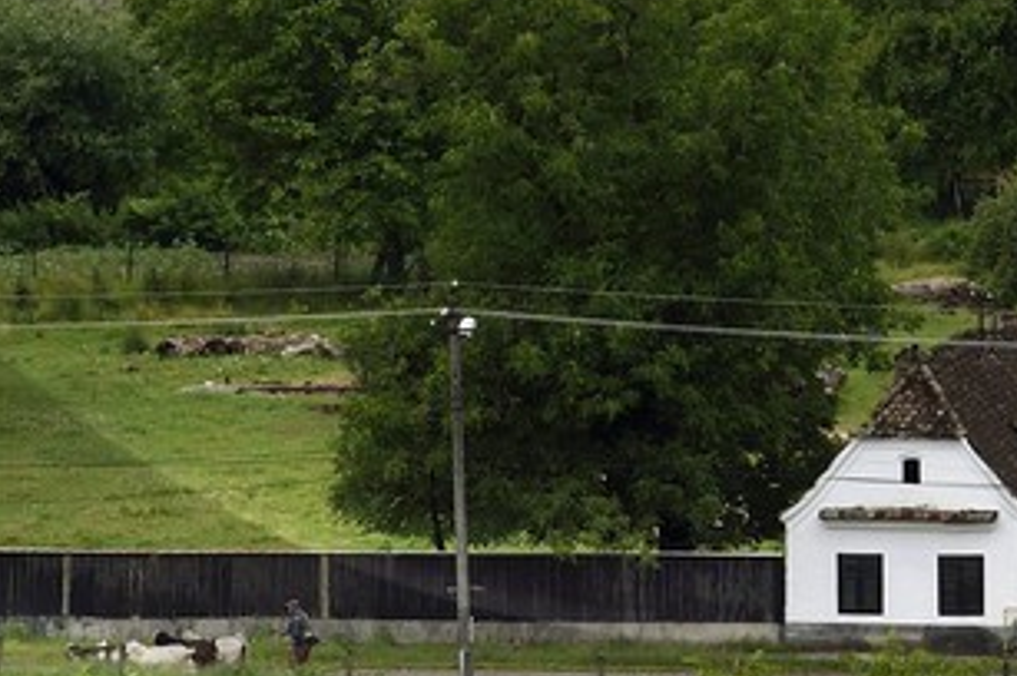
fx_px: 9115
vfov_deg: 4.2
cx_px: 788
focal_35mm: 323
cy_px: -570
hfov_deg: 6.4
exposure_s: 1/160
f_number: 8
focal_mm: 62
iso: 400
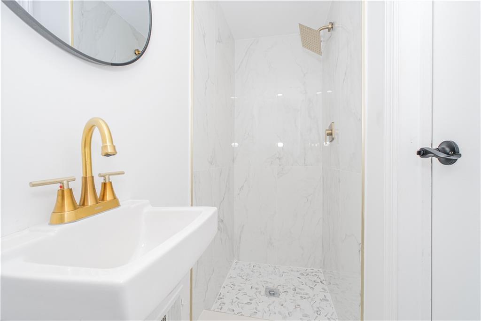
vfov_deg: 77.3
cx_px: 240
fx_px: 200
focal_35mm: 15
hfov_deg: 100.4
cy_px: 160
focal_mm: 10
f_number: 7.1
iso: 640
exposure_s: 1/80
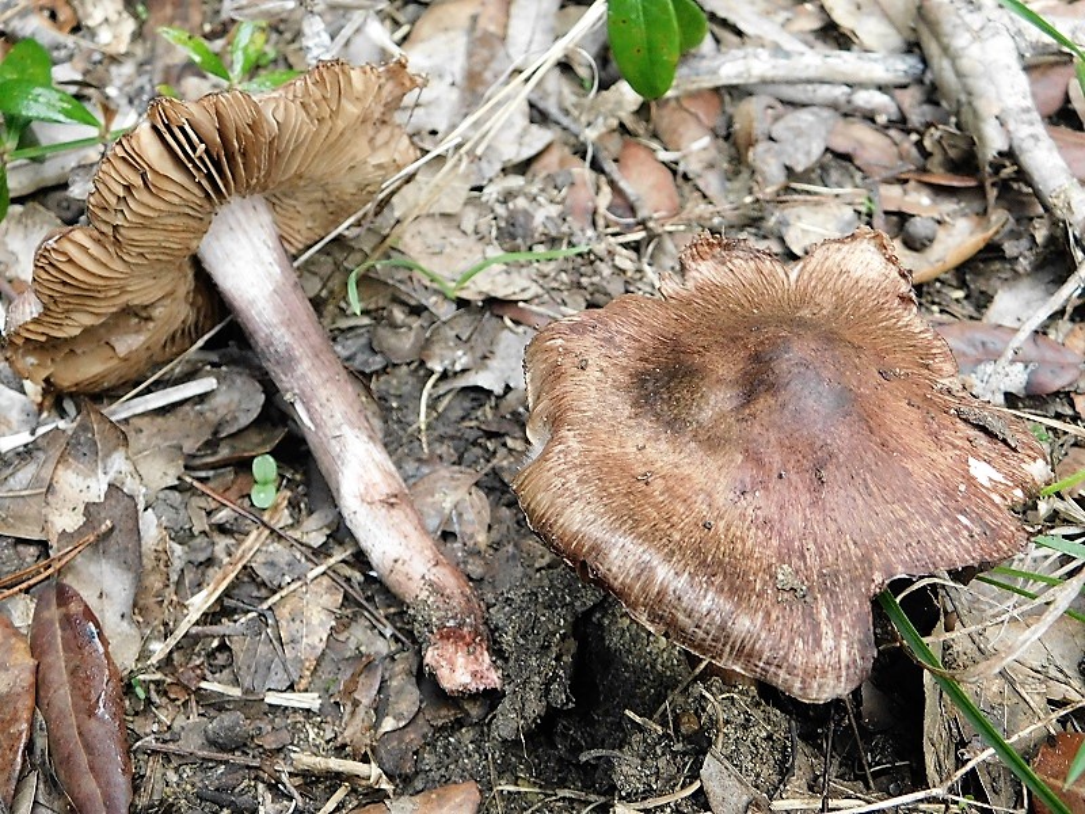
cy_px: 407
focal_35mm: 45
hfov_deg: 42.1
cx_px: 542
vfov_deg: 32.2
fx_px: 1410
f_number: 3.7
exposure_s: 1/20
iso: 400
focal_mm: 8
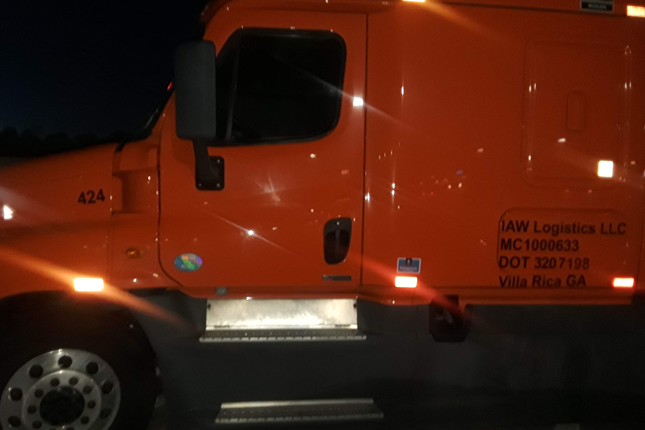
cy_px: 210
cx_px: 321
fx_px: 537
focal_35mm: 30
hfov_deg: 61.9
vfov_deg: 43.6
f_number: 1.9
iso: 250
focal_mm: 2.9
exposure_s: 1/15
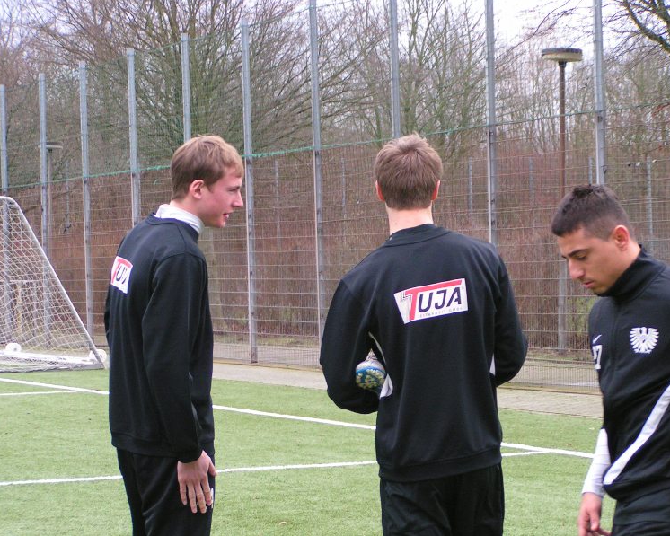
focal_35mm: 113
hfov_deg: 17.0
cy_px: 268
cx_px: 342
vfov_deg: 13.6
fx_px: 2241
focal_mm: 16.6
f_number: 3.5
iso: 125
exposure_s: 1/125
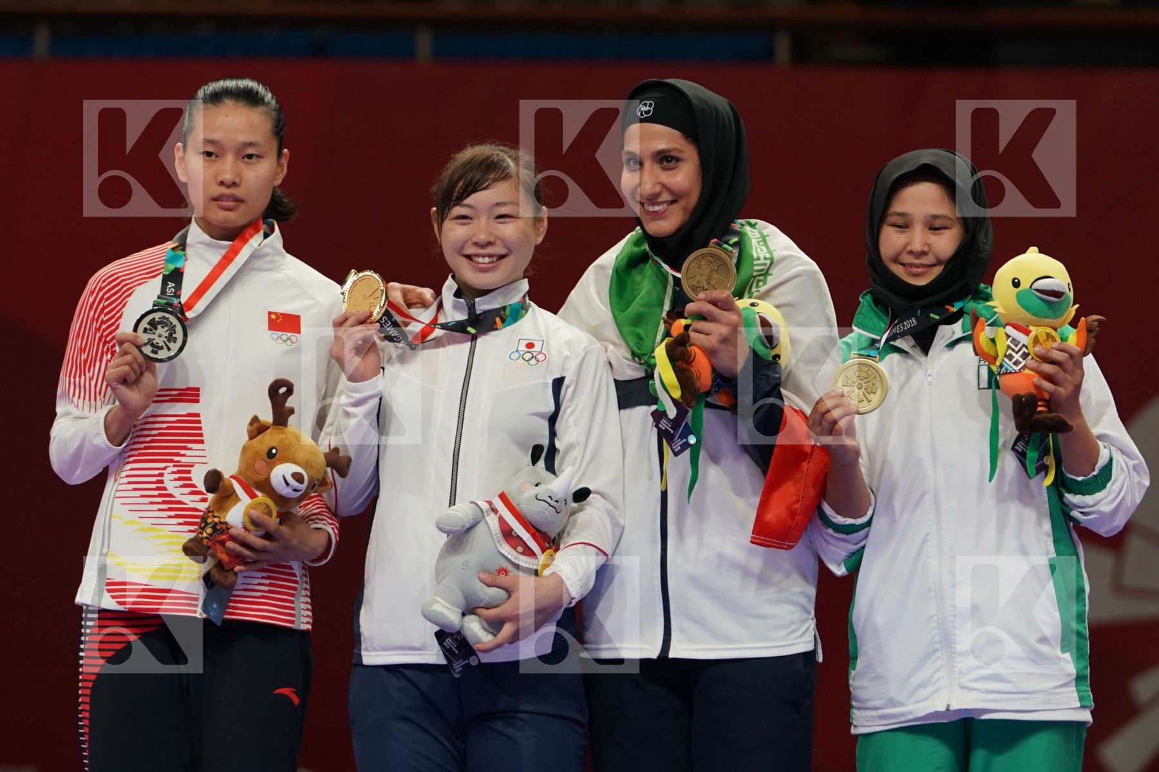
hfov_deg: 7.5
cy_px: 386
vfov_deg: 5.0
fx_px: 8788
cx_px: 580
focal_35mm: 273
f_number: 4
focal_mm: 182
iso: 1600
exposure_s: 1/500
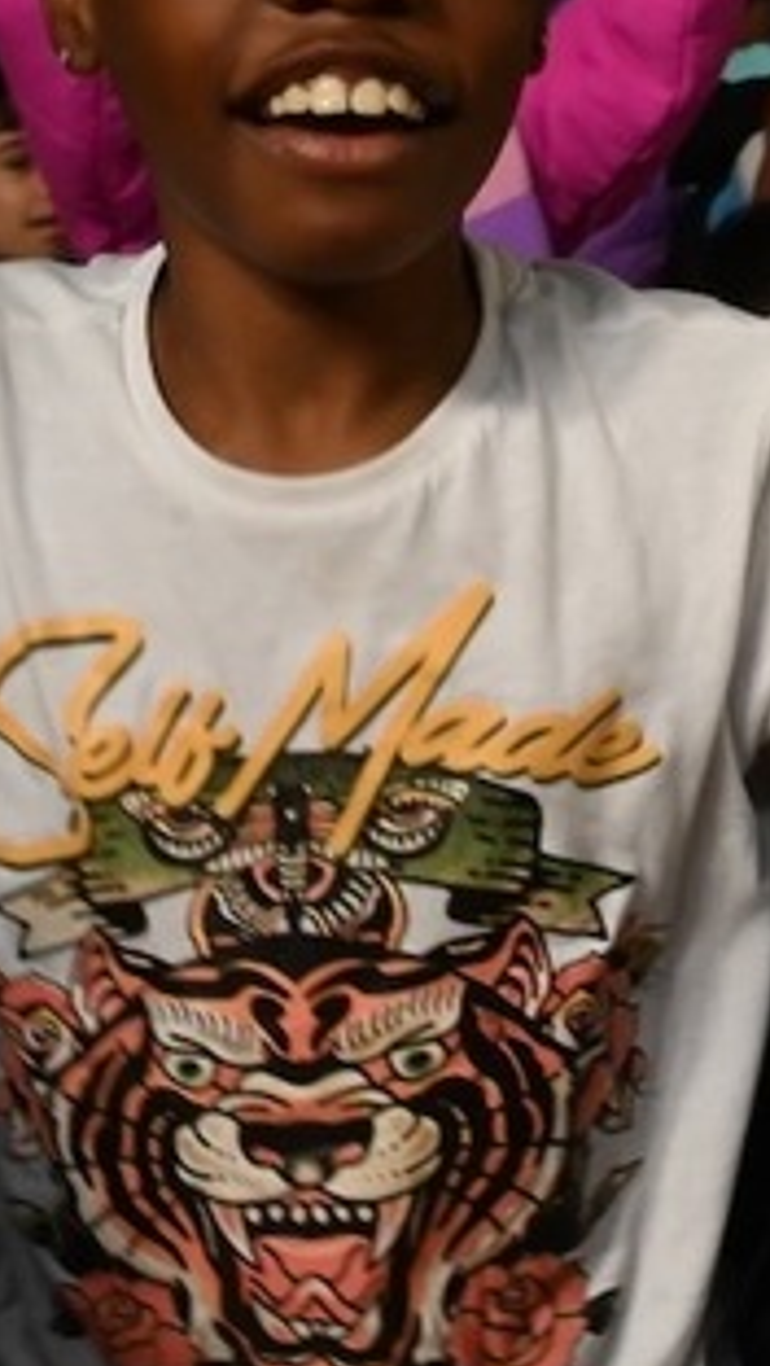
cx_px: 892
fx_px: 4600
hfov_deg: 9.5
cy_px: 499
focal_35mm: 127
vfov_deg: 16.9
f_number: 16
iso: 5000
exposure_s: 1/80
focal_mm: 37
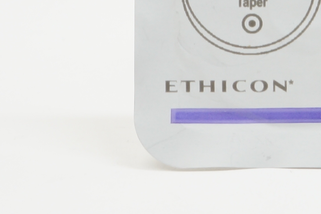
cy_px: -5
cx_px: 500
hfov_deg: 9.9
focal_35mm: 200
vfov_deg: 6.8
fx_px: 1785
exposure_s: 1/50
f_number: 6.3
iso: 400
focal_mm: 31
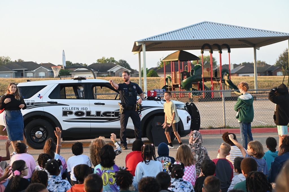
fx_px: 561
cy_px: 96
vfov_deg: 19.4
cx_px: 144
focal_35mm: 70
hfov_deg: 28.9
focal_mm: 70
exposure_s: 1/1250
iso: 1600
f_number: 4.5
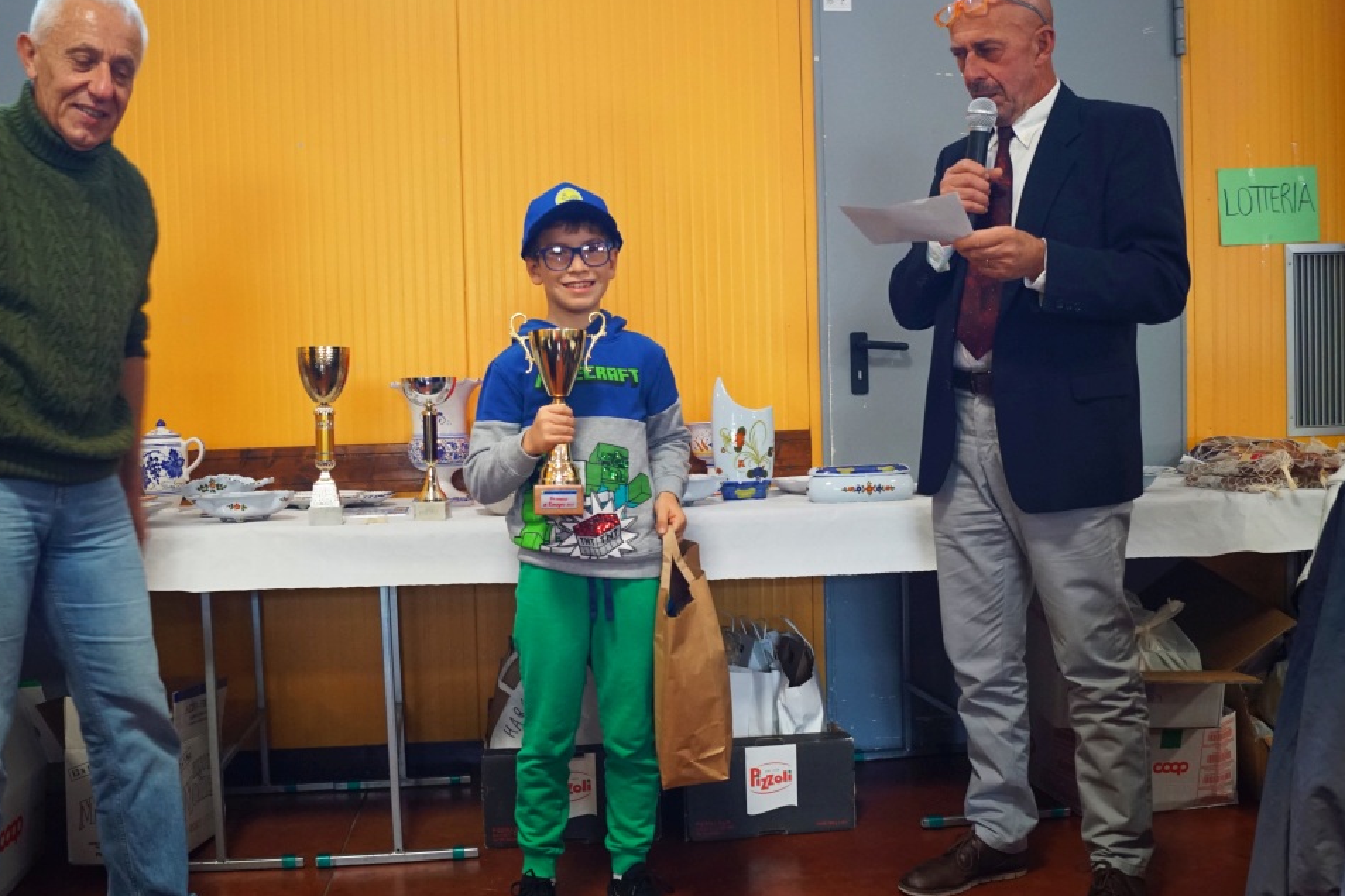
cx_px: 622
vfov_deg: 38.9
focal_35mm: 34
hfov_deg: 55.7
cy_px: 470
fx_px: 1270
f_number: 3.5
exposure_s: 1/60
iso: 1250
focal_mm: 18
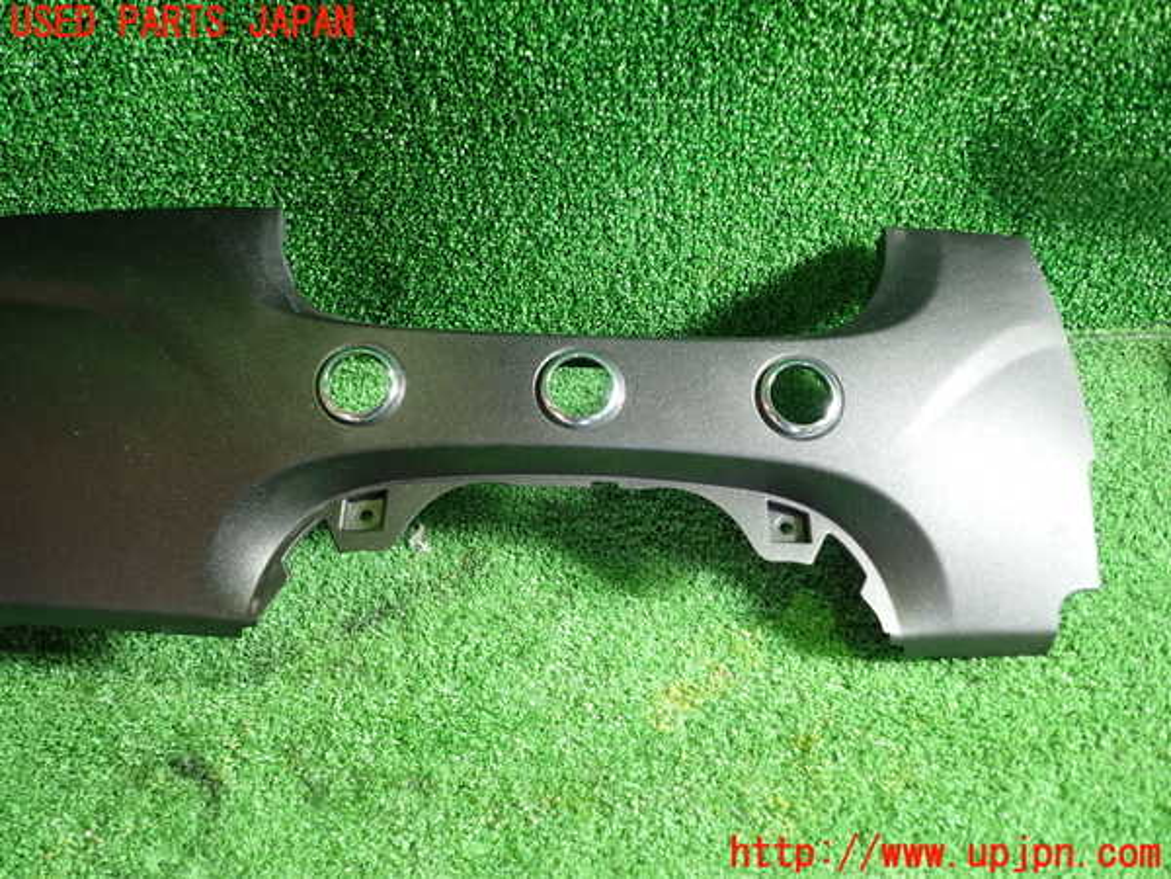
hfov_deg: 63.4
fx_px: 947
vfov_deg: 49.7
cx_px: 586
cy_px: 440
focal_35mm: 28
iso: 250
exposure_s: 1/30
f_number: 2.2
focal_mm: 5.05
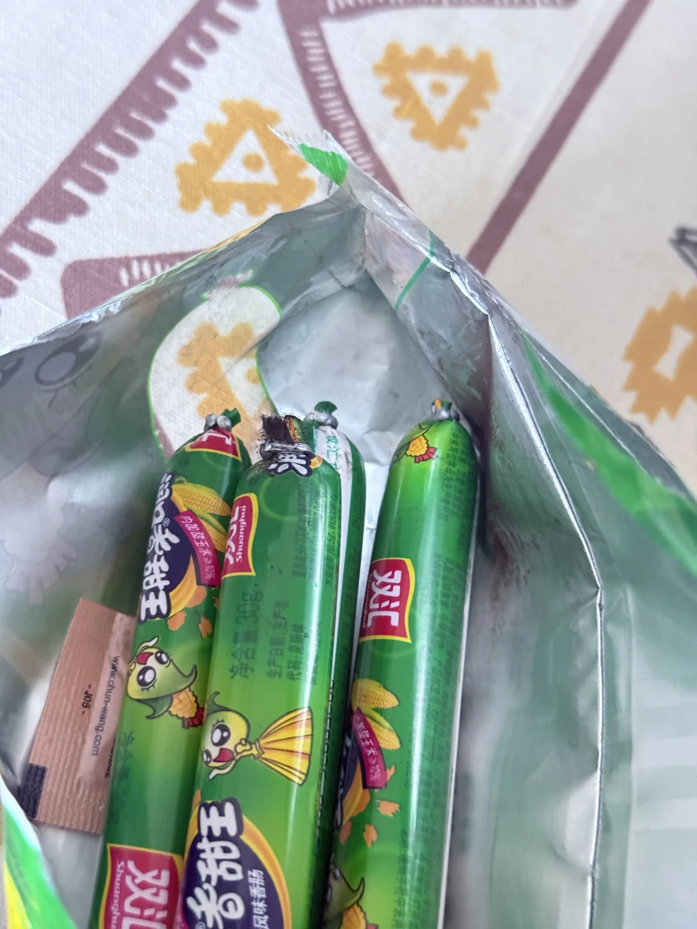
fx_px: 1289
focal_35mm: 48
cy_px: 464
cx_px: 348
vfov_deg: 39.7
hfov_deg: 30.3
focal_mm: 6.76
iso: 500
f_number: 1.78
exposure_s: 1/32
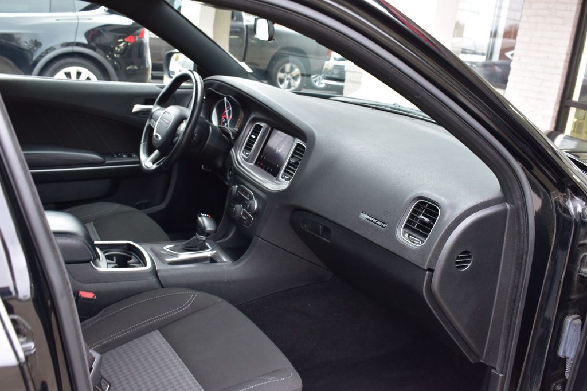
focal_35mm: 36
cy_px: 196
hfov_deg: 53.1
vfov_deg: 36.8
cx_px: 294
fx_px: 587
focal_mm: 24
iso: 640
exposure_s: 1/15
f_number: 6.3
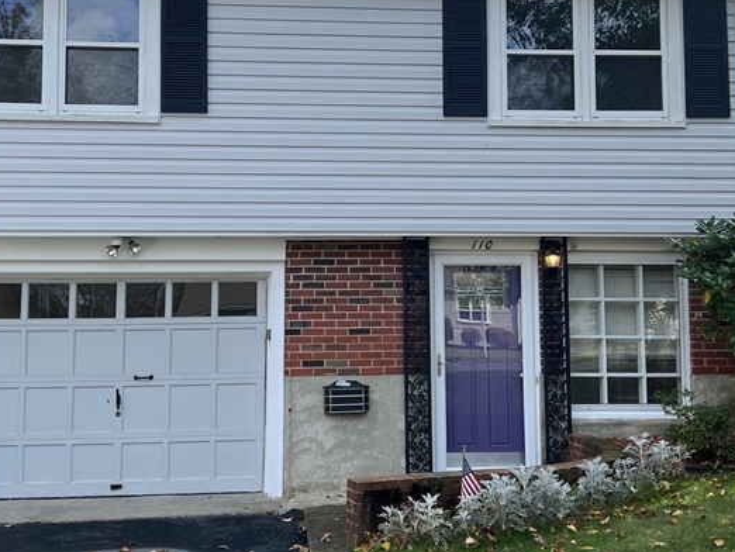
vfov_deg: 28.5
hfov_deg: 37.5
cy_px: 211
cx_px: 368
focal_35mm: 51
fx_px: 1083
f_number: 1.5
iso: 50
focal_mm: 5.7
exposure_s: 1/1344
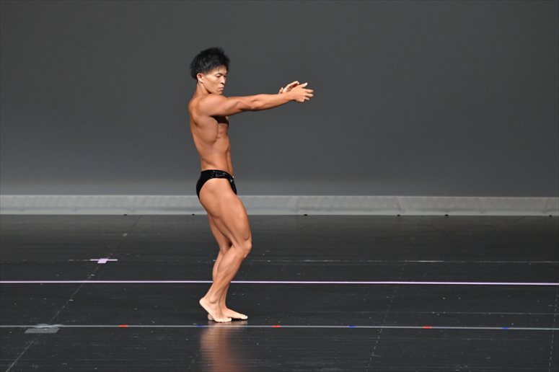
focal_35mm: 315
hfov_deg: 6.5
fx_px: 4889
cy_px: 186
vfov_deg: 4.4
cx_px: 280
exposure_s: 1/400
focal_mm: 210
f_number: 5.6
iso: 4000
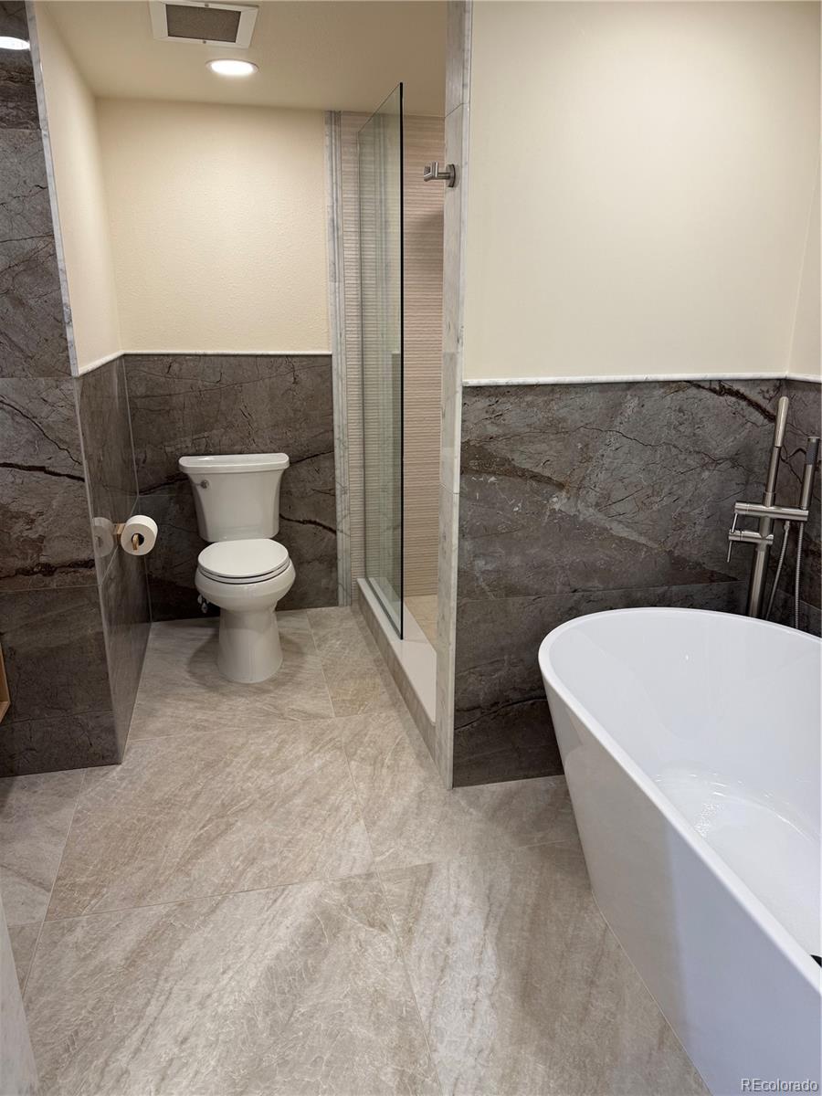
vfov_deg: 71.6
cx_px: 411
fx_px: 760
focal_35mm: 24
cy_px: 548
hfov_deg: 56.8
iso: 80
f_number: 1.78
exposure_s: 1/121
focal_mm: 6.76
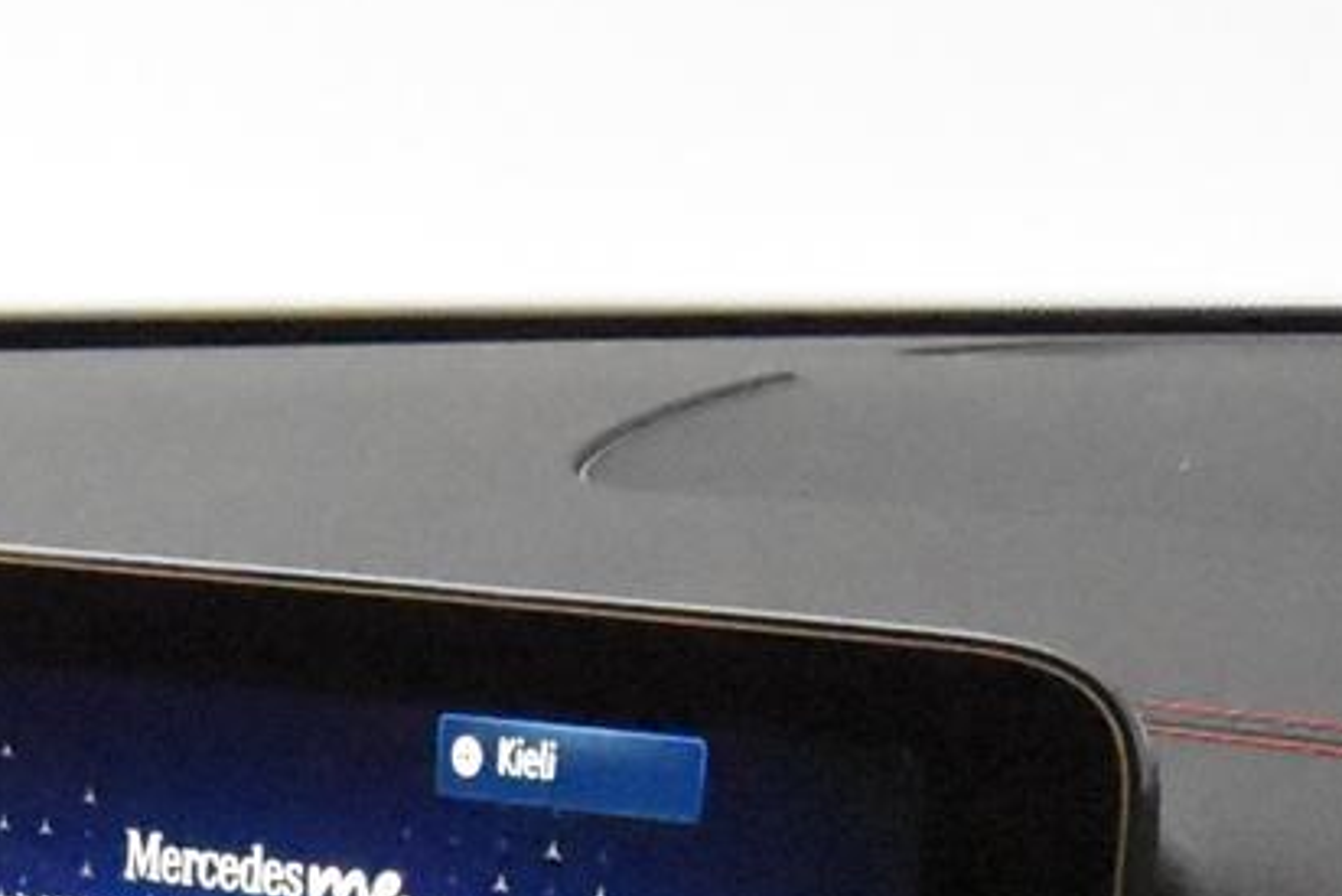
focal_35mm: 182
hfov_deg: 10.9
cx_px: -691
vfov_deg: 6.9
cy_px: 2494
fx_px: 6787
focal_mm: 20
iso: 12800
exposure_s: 1/60
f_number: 5.6
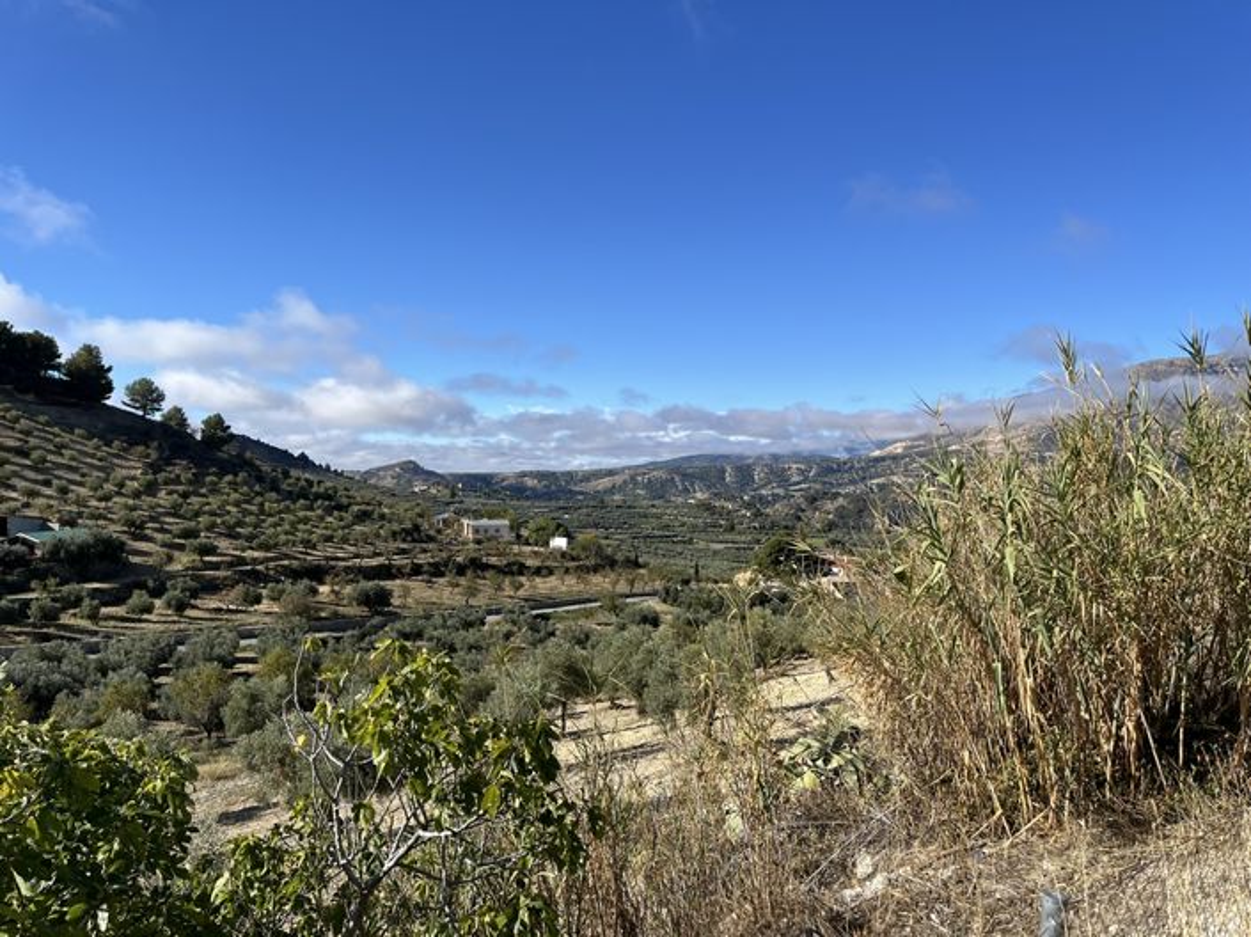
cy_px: 468
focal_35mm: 26
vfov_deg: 53.0
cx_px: 626
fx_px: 939
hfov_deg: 67.3
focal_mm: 5.1
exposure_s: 1/3876
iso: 50
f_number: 1.6
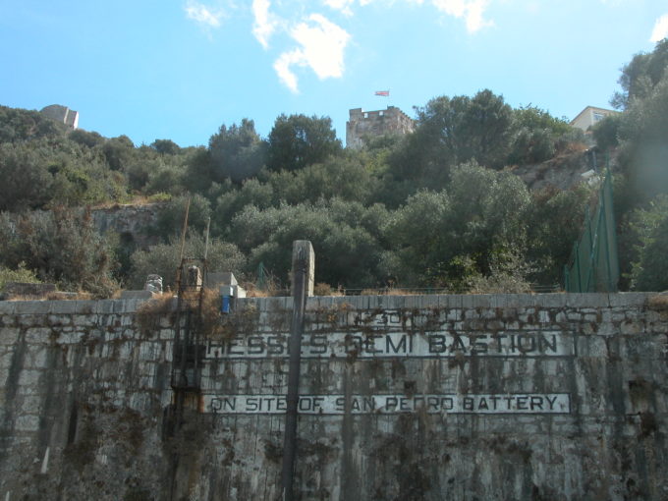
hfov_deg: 38.2
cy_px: 250
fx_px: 965
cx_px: 334
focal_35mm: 50
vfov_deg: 29.1
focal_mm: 12.7
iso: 100
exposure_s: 1/178
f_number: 6.8
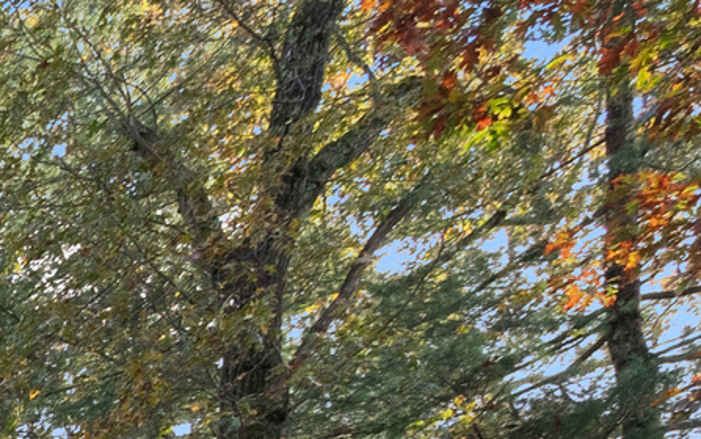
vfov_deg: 8.3
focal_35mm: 116
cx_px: -1477
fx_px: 2208
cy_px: 1558
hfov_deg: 10.8
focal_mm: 16.5
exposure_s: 1/200
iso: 800
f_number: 8
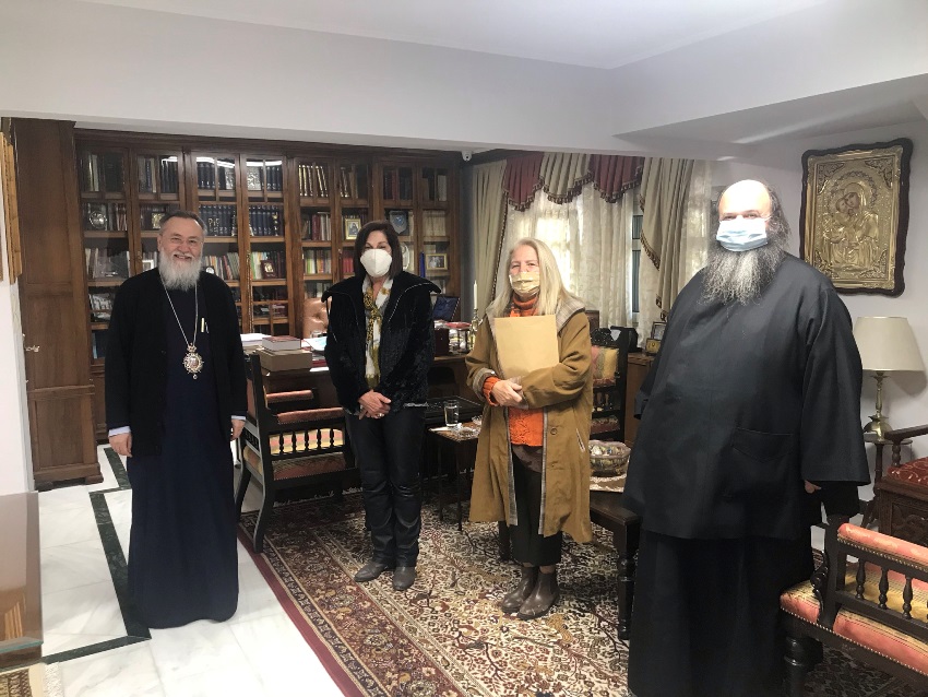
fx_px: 751
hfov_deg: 63.4
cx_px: 464
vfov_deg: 49.8
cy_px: 348
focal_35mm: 28
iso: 40
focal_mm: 3.99
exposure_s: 1/20
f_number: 1.8
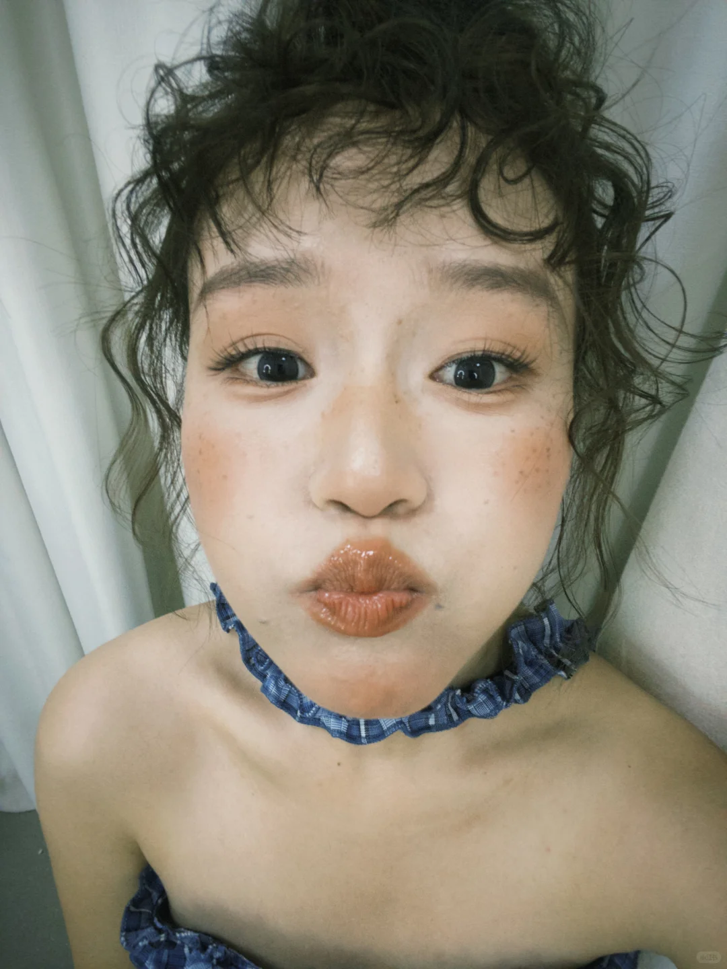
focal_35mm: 23
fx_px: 644
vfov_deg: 73.9
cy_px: 484
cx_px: 364
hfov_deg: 58.9
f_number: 2.2
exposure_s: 1/50
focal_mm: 2.71
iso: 50
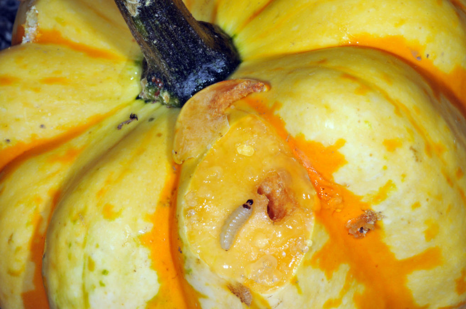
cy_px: 154
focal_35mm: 135
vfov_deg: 10.1
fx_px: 1745
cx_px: 233
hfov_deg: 15.2
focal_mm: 90
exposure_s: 1/125
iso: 400
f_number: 40
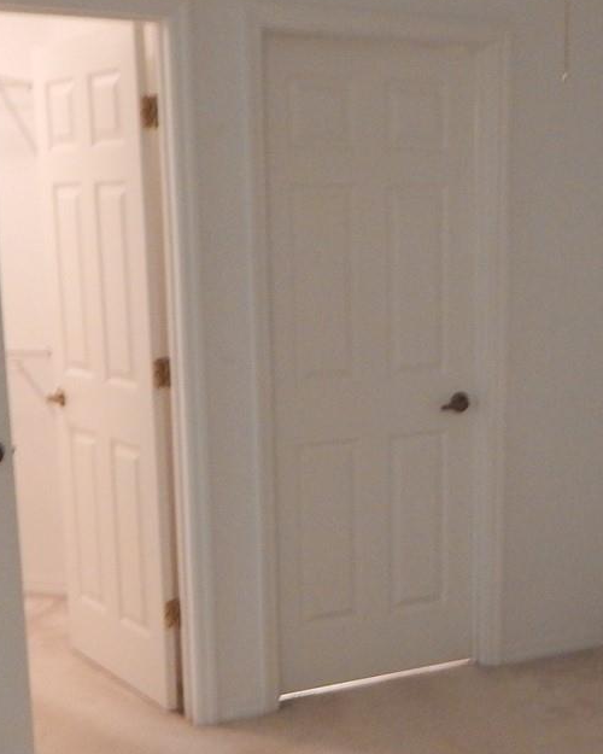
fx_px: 1227
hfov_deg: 27.3
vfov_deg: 33.8
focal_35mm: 55
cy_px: 514
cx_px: 429
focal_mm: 4
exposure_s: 1/13
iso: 400
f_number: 3
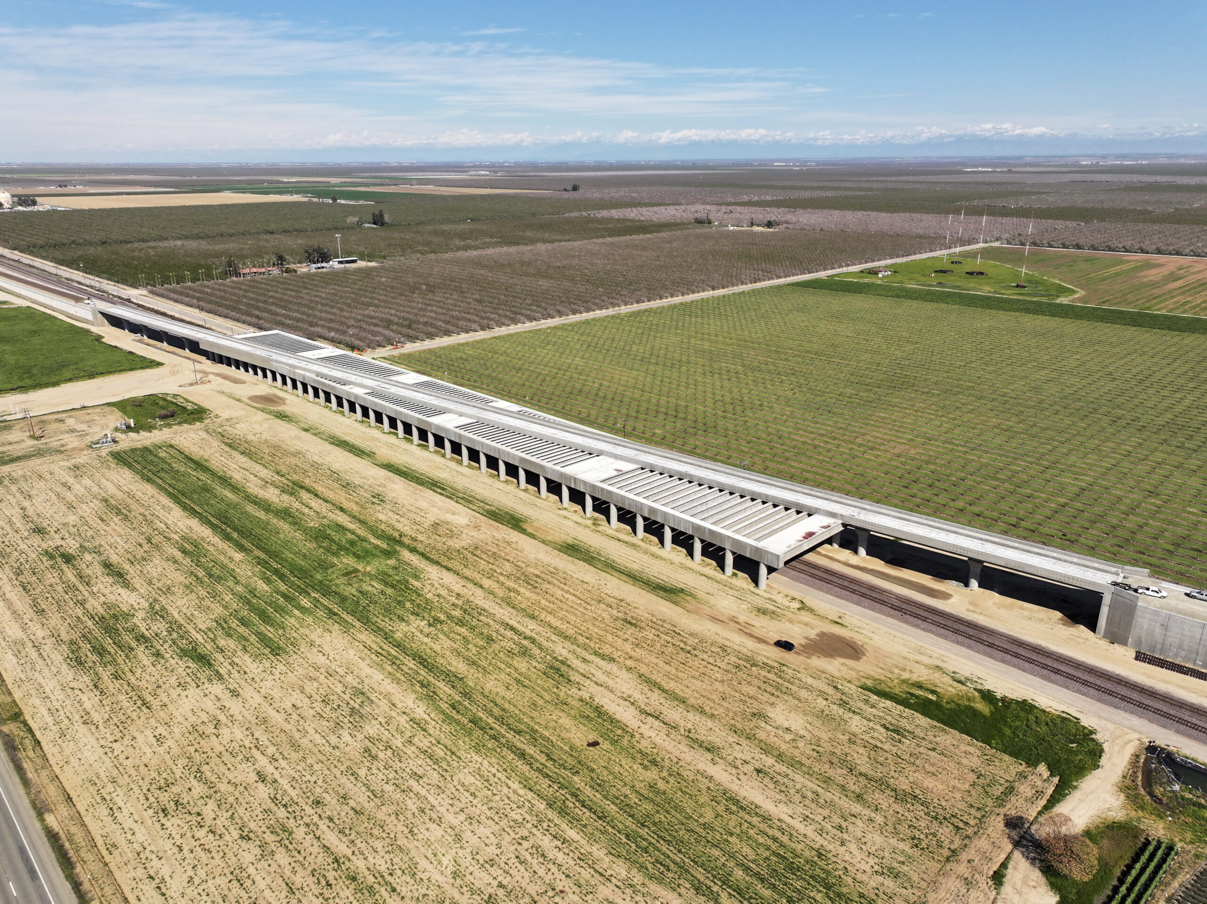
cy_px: 452
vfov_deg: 56.8
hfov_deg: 71.6
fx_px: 837
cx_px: 604
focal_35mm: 24
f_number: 2.8
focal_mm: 12.29
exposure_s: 1/2000
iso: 100
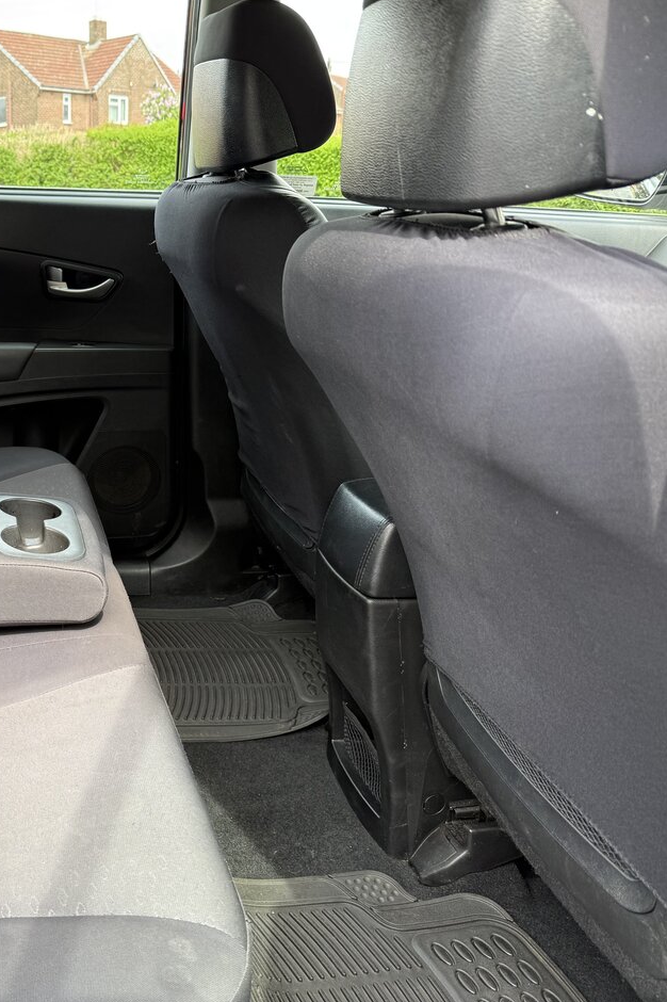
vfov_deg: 55.8
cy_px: 495
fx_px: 946
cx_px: 4
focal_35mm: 34
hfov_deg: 35.3
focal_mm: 6.76
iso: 64
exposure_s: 1/133
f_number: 1.78
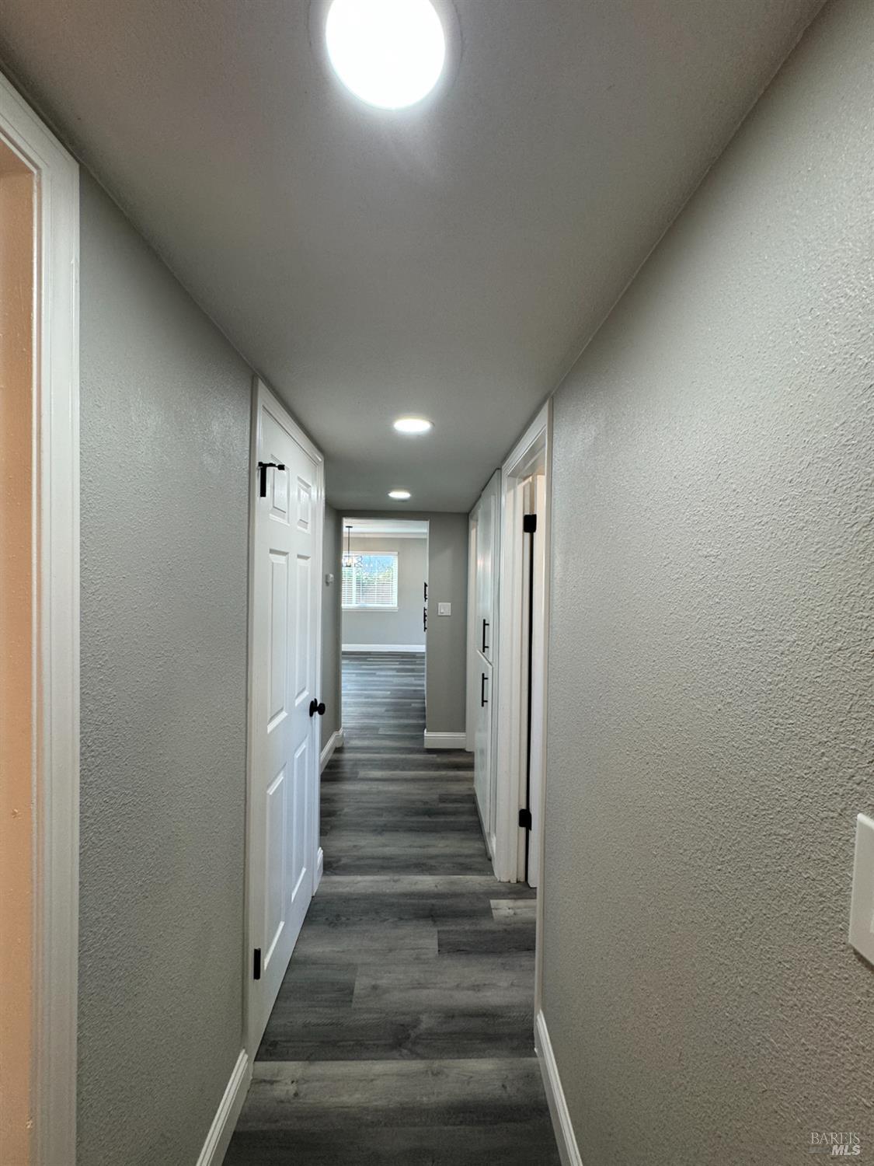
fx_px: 471
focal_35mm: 14
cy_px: 583
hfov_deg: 85.7
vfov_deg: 102.1
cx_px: 437
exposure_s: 1/120
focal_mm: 2.22
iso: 125
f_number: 2.2
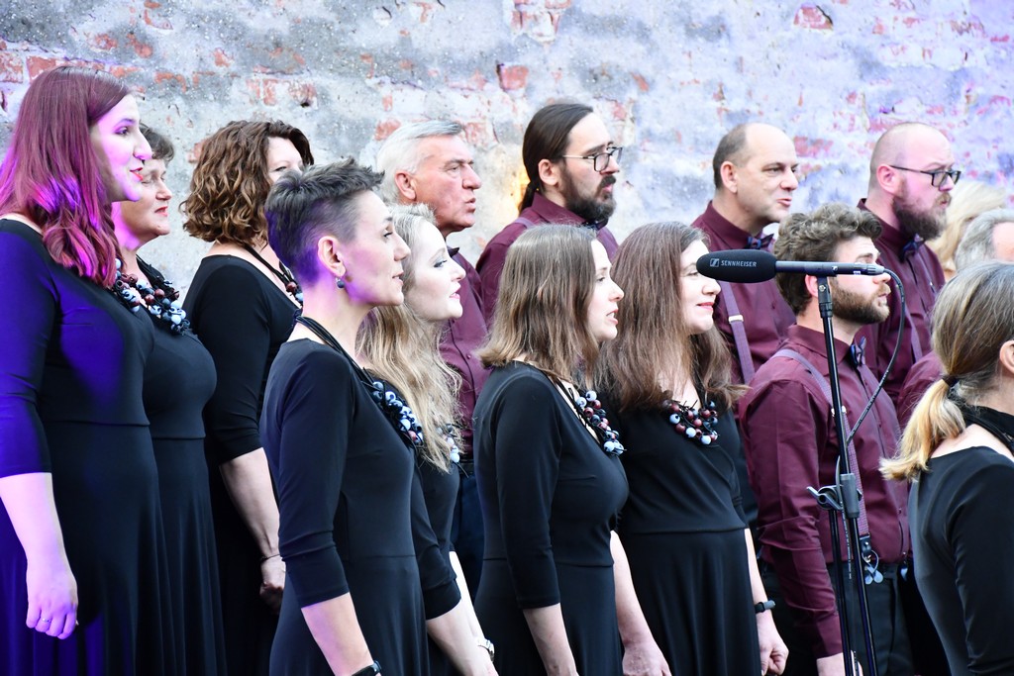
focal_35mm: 120
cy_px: 338
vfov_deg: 11.4
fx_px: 3380
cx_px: 507
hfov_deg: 17.1
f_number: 5.3
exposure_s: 1/200
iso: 3200
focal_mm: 80
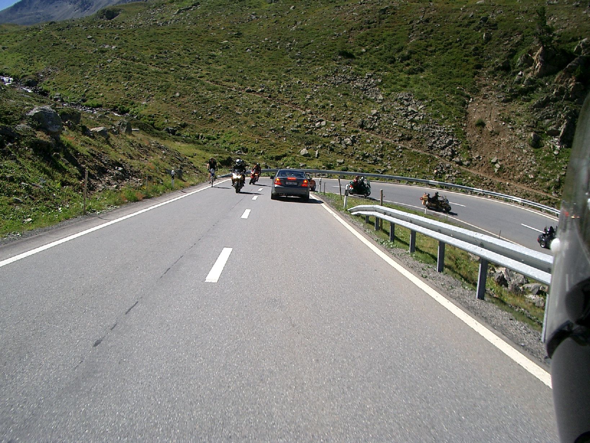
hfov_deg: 52.6
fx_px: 597
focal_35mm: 35
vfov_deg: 40.7
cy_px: 222
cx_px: 295
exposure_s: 1/500
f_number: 4.3
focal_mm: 5.8
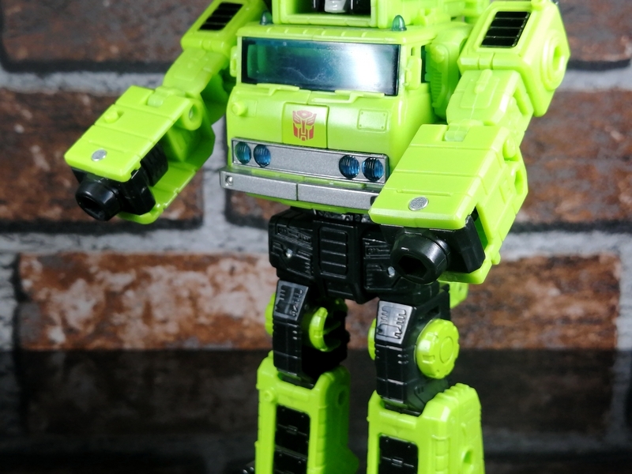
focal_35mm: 58
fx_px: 1059
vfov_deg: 25.2
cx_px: 316
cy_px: 237
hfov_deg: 33.2
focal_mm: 3.62
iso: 50
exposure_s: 1/100
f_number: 1.8
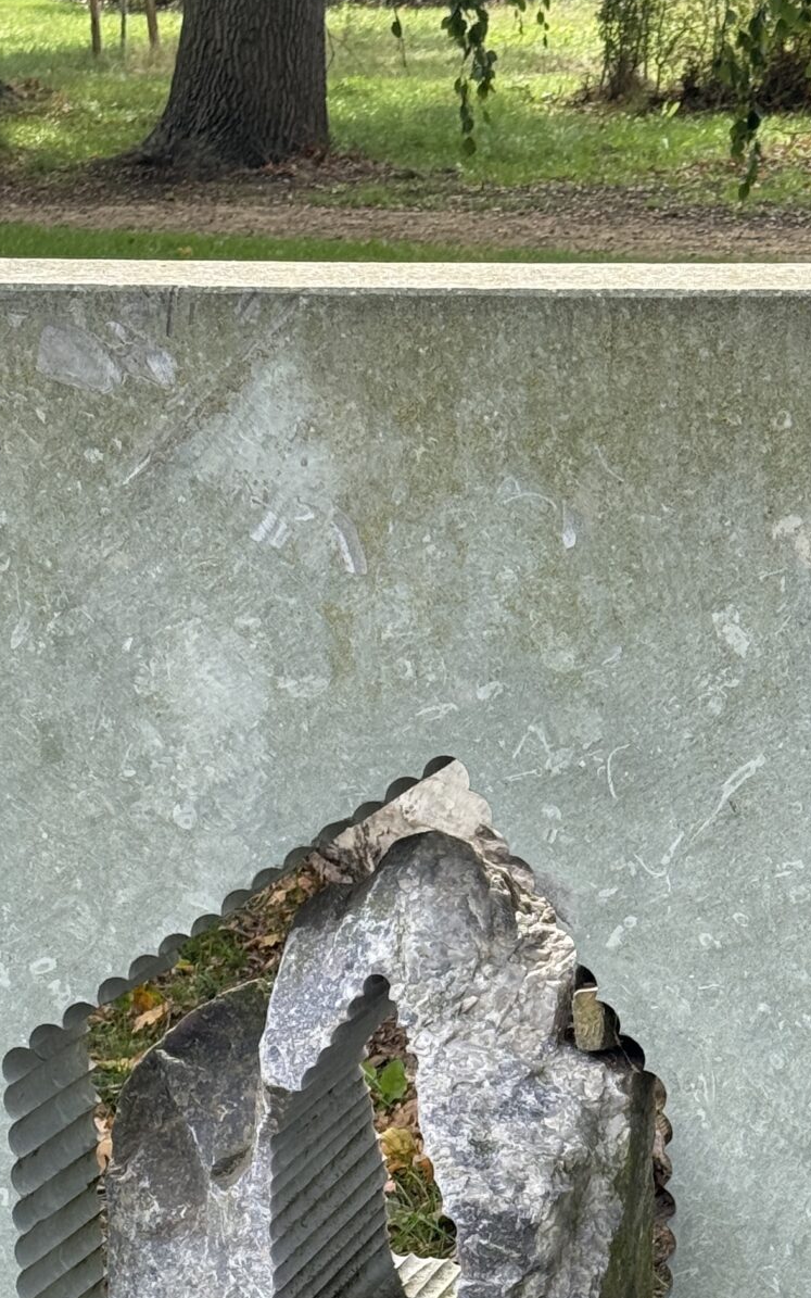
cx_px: 347
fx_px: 3854
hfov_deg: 12.0
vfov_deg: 18.6
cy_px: 1271
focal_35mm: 109
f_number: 1.78
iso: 64
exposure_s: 1/1000
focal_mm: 6.76
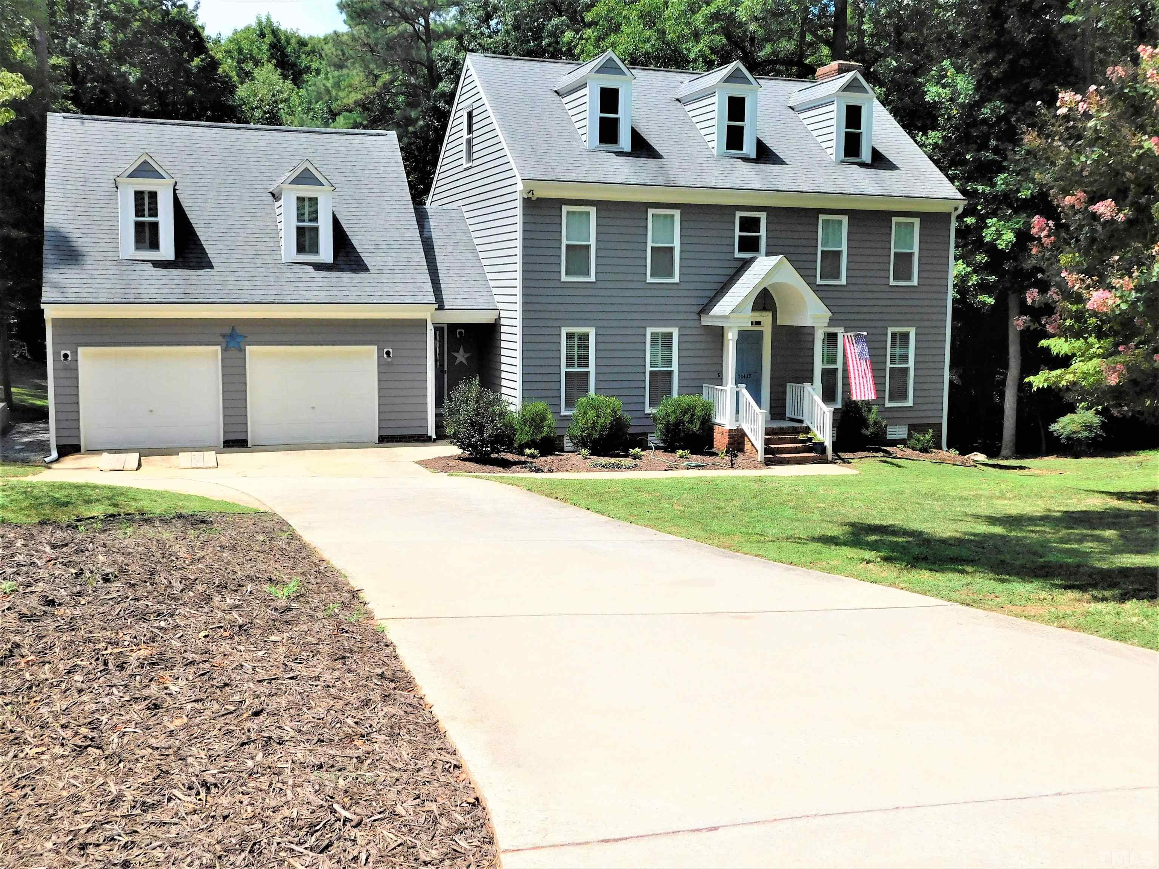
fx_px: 1205
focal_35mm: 36
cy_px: 434
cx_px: 580
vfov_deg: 39.7
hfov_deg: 51.4
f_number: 7
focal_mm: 6.3
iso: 125
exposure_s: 1/400
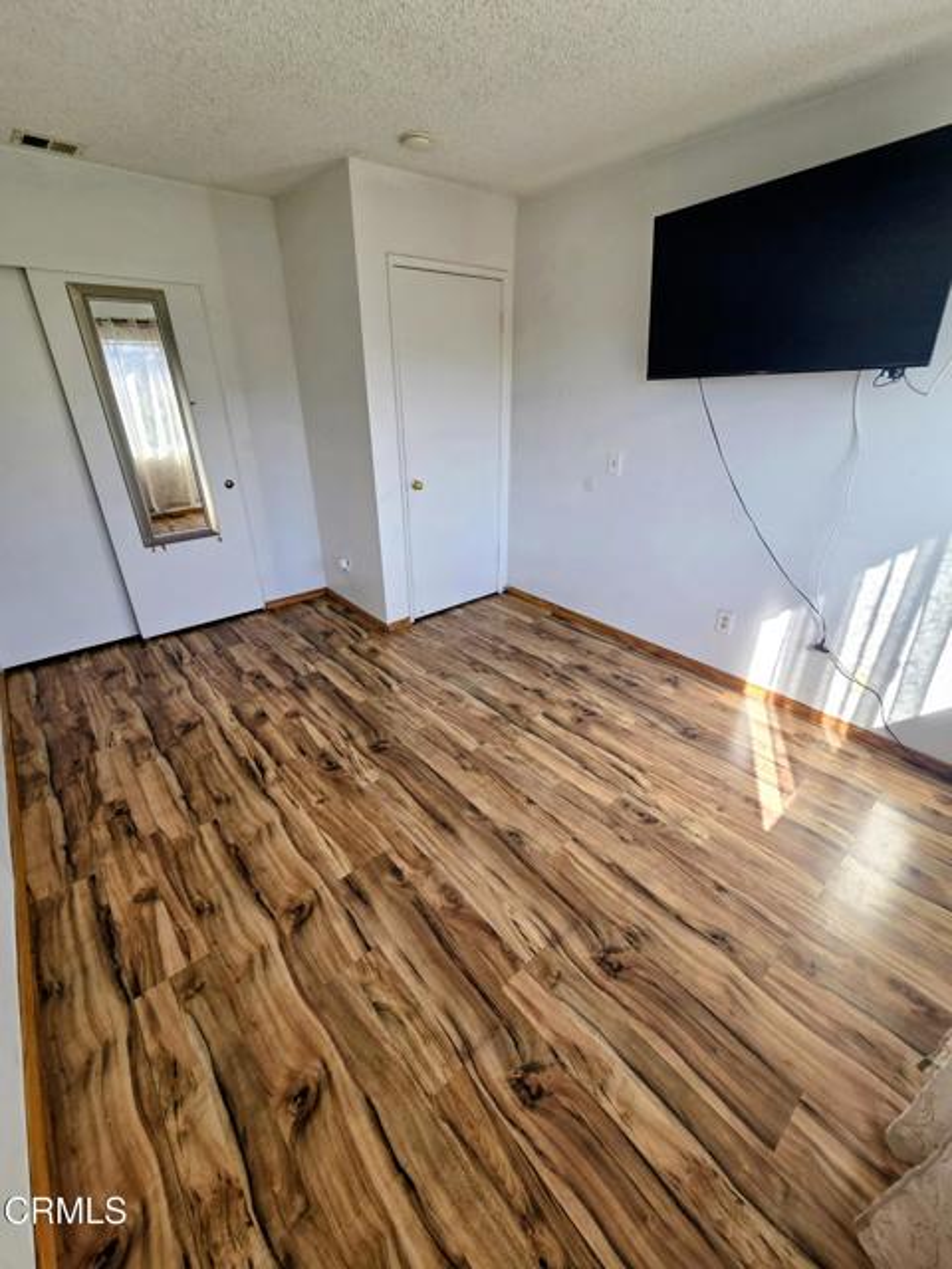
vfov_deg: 106.2
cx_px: 476
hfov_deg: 89.9
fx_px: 477
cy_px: 634
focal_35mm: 13
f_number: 2.2
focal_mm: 2.2
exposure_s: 1/161
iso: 50
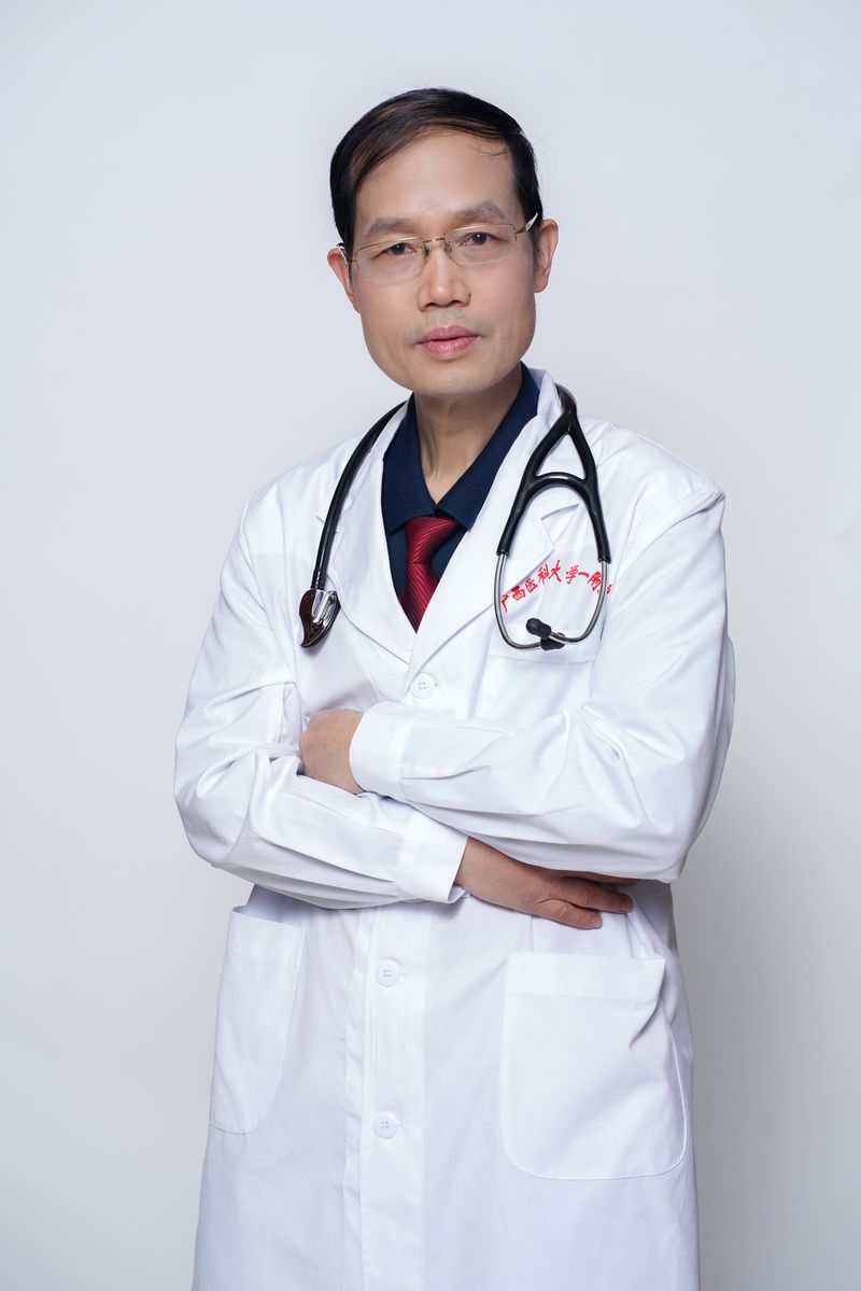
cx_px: 430
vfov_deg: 23.9
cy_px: 646
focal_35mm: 85
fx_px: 3047
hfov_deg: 16.1
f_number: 6.3
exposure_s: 1/160
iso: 200
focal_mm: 85
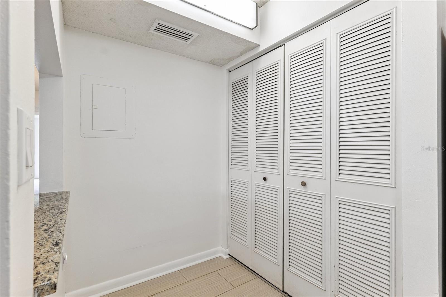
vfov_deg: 73.7
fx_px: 198
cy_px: 148
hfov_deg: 96.7
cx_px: 223
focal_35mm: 16
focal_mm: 16
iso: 400
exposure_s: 1/20
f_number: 8
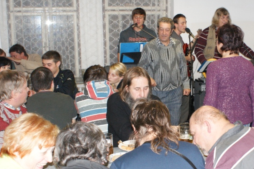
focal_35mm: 59
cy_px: 96
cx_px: 186
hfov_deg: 33.4
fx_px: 416
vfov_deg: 23.0
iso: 800
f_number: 5.6
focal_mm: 24
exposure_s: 1/60
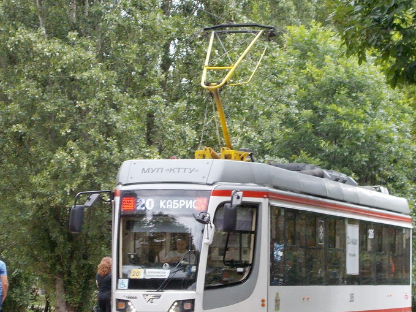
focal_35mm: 152
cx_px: 225
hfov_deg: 13.0
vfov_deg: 9.8
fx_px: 1826
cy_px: 180
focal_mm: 15.4
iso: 160
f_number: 6.3
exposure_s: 1/60
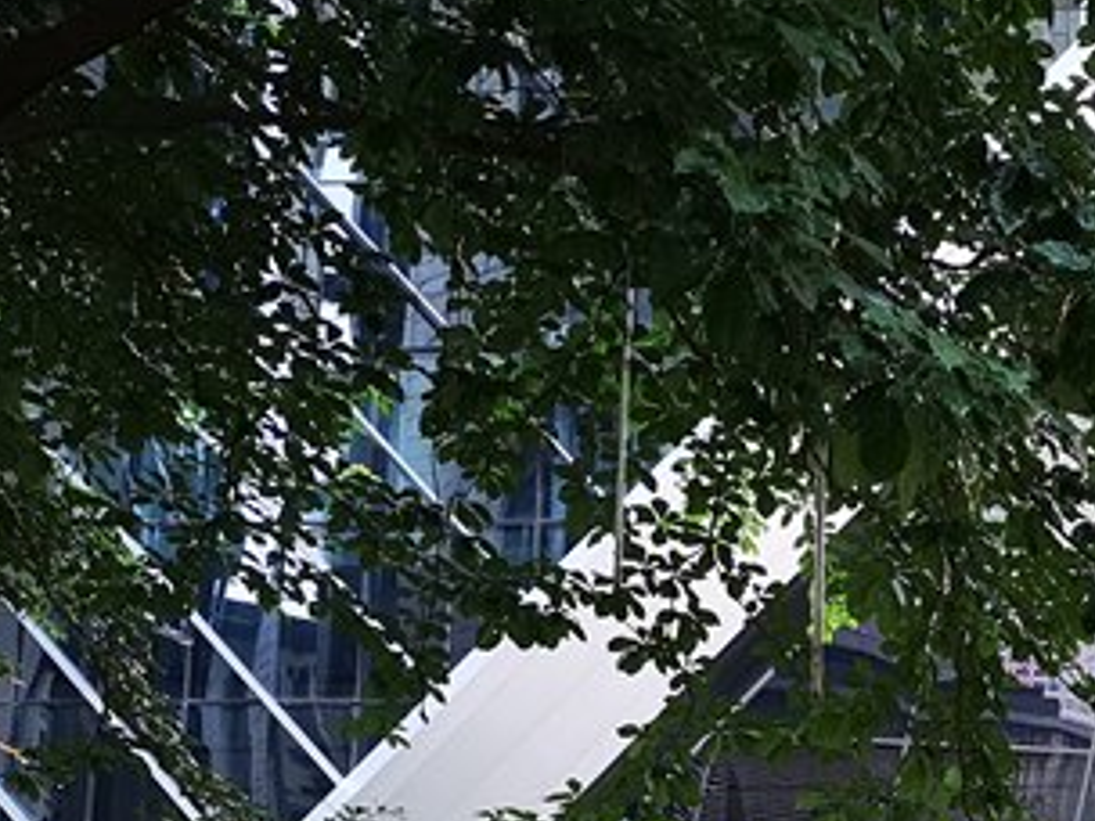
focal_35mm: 71
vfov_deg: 19.4
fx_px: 2246
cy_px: 1023
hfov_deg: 26.4
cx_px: 998
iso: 250
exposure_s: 1/33.3
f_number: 1.8
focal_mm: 3.95
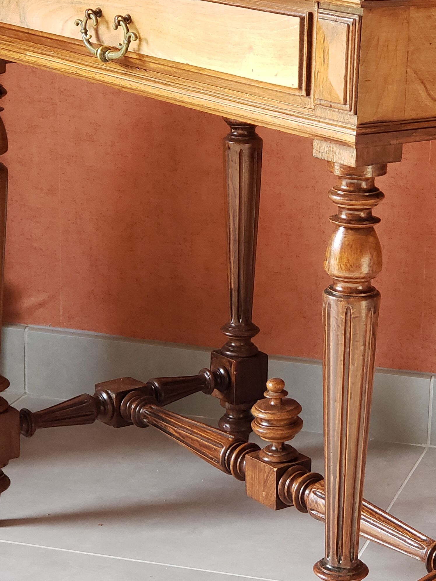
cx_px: 329
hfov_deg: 14.0
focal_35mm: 105
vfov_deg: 18.7
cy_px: 283
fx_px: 1763
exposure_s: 1/26
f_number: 2.4
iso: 160
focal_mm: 6
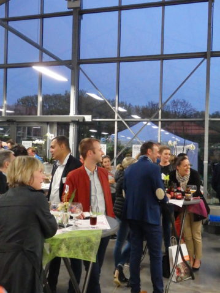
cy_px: 146
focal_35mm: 37
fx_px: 314
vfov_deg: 50.1
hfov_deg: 38.6
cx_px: 110
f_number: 3.6
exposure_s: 1/80
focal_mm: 6.6
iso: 3200
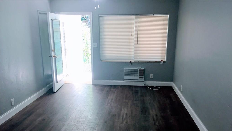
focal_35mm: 32
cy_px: 88
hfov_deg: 61.0
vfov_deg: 36.3
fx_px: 197
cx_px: 117
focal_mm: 4.15
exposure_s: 1/60
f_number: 2.2
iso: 32
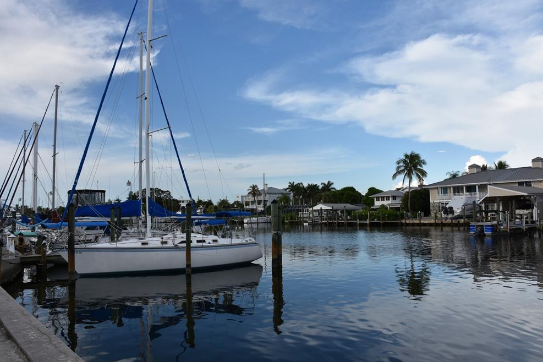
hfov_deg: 65.5
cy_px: 182
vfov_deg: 46.4
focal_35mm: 28
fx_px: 422
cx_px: 277
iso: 220
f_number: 8
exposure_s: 1/500
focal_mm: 18
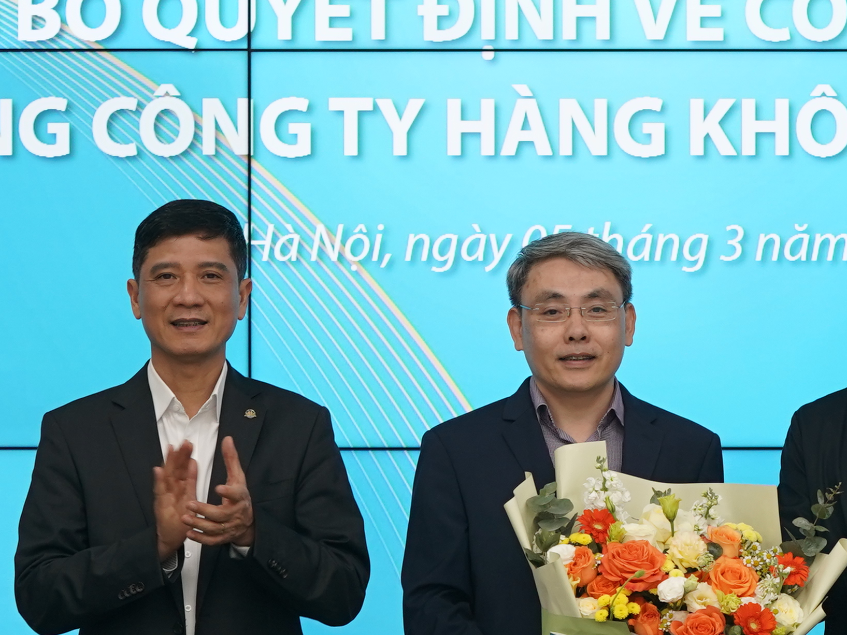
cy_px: 315
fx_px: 5945
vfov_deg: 6.1
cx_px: 590
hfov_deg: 8.1
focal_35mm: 243
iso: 640
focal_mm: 70
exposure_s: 1/125
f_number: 3.5
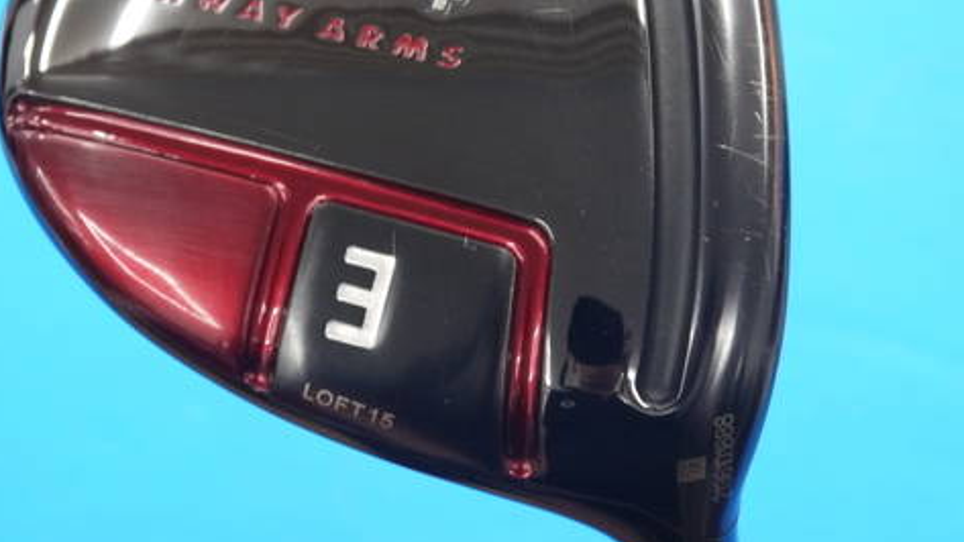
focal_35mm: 109
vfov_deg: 11.1
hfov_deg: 19.6
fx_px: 2786
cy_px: 96
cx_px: 412
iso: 800
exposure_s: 1/60
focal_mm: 37
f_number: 5.4
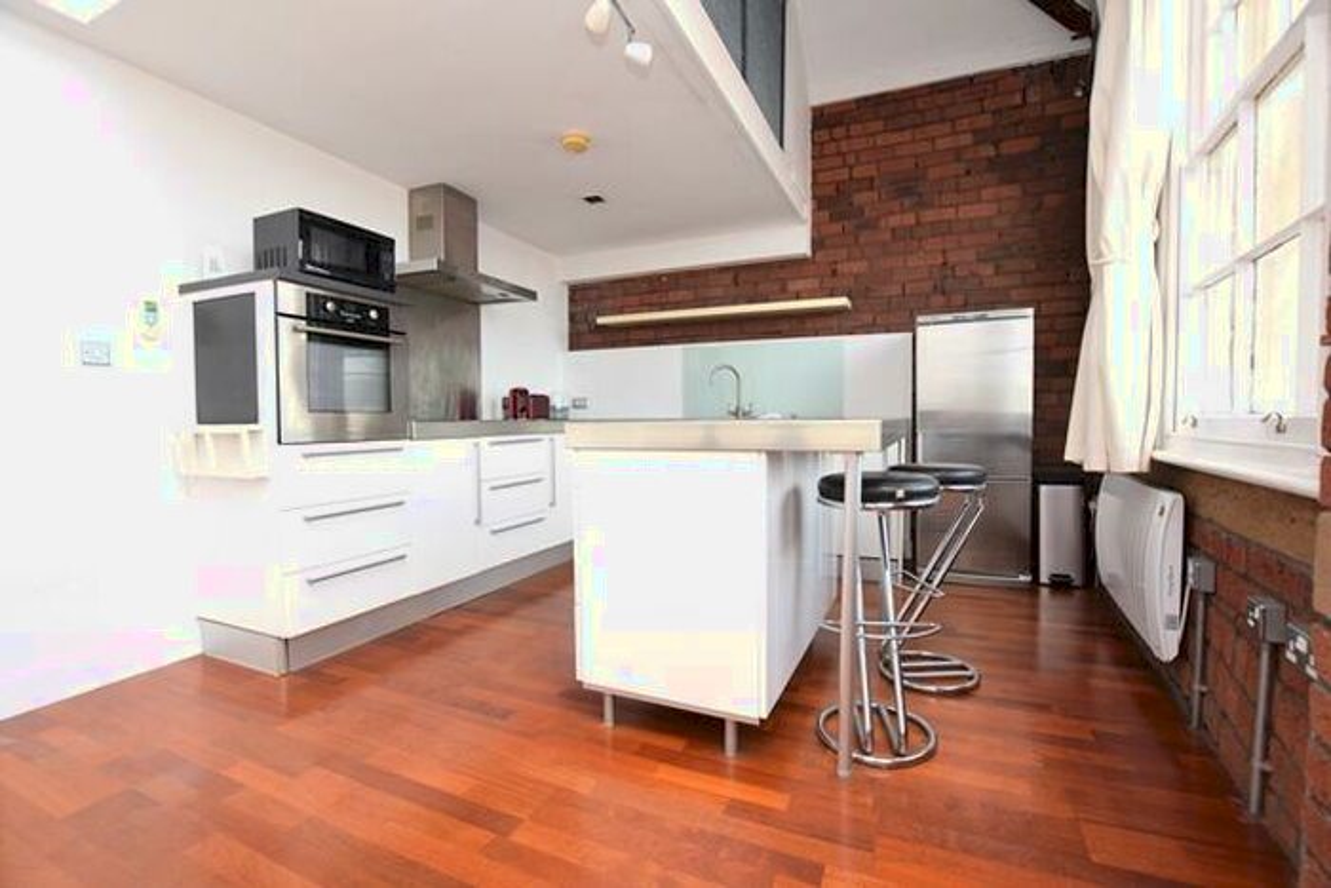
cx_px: 666
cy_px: 444
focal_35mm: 15
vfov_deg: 77.4
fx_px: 555
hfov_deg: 100.4
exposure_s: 1/125
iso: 500
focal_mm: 10
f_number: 5.6
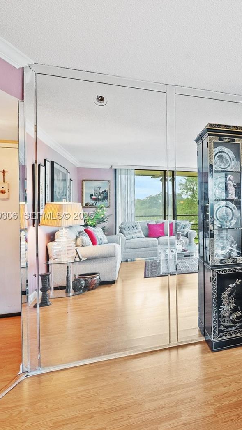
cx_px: 295
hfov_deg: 36.2
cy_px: 216
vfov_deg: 76.3
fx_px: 274
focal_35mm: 24
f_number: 7.1
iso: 2000
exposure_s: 1/15
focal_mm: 15
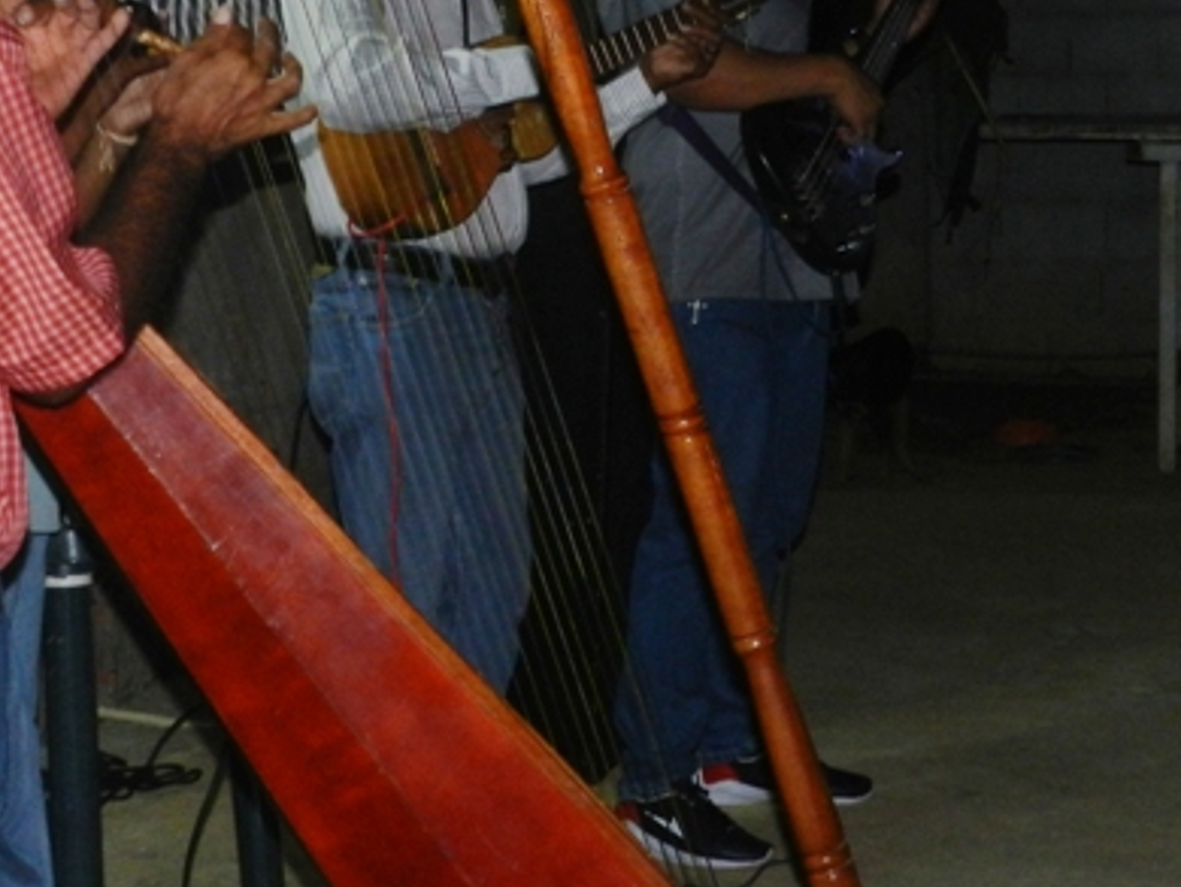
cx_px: 566
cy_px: 224
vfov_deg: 12.0
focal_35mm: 123
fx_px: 4199
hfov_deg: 16.0
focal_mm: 10.7
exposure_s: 1/30
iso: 450
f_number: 4.6
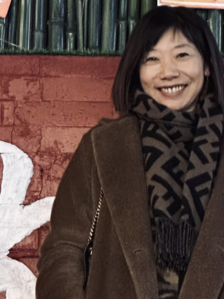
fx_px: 2453
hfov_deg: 5.2
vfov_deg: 7.0
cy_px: 218
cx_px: 137
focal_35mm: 284
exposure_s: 1/34
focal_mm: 9
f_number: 2.8
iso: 640
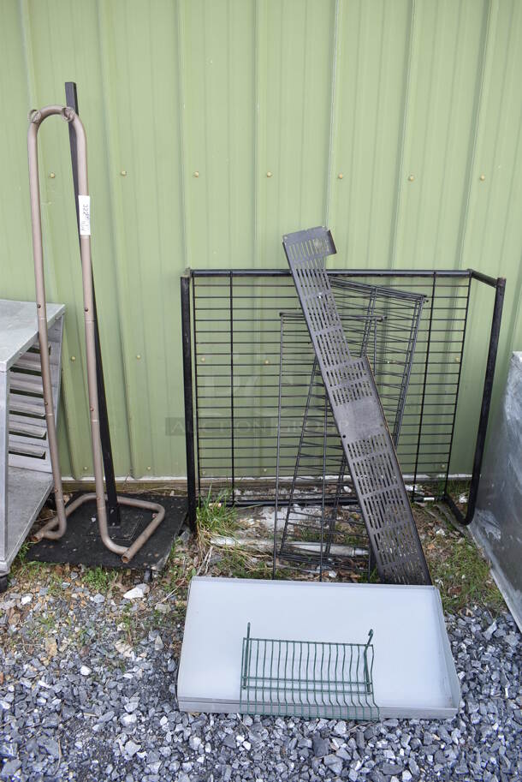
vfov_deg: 67.3
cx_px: 261
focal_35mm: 27
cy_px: 391
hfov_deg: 48.0
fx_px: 586
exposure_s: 1/125
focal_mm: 18
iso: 250
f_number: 5.6
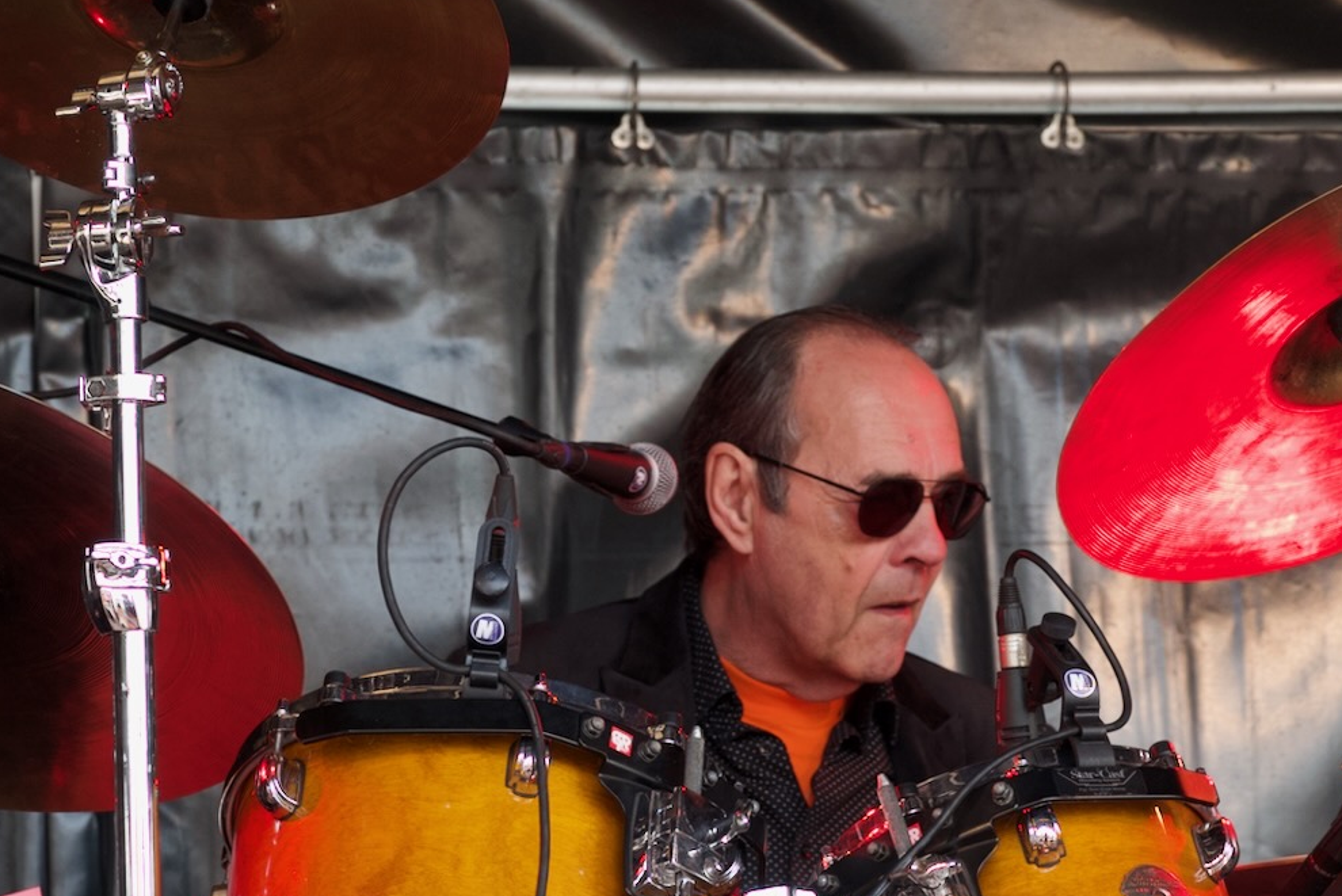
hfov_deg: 9.7
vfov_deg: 6.5
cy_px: 563
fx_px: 7906
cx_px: 731
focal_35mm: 212
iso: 640
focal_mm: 60.29
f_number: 4
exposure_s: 1/250
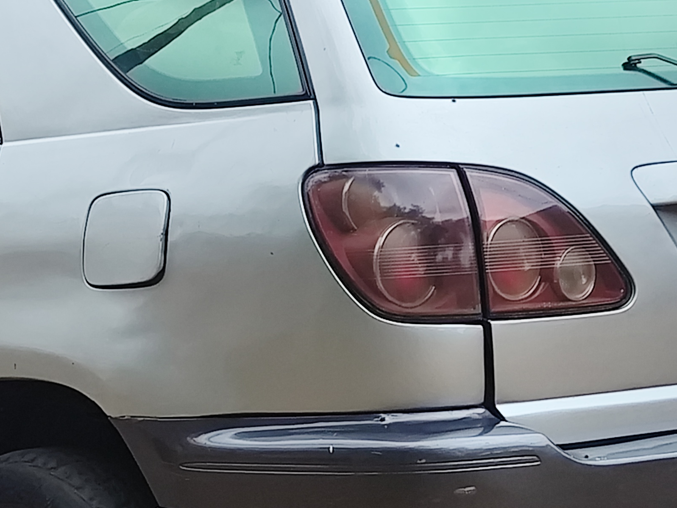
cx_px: 192
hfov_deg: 14.2
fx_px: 2720
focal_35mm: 139
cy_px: 430
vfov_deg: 10.6
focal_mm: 4.71
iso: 50
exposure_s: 1/699
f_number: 1.79
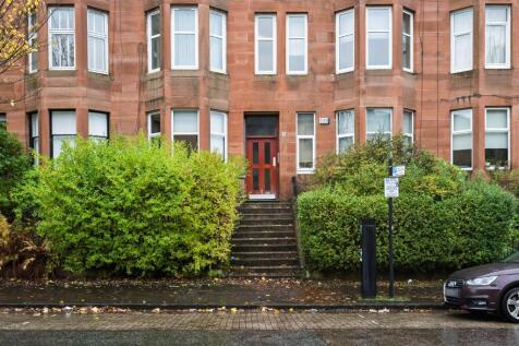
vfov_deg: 37.8
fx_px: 504
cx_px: 260
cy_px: 173
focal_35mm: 35
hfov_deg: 54.5
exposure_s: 1/50
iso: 500
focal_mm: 35
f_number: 4
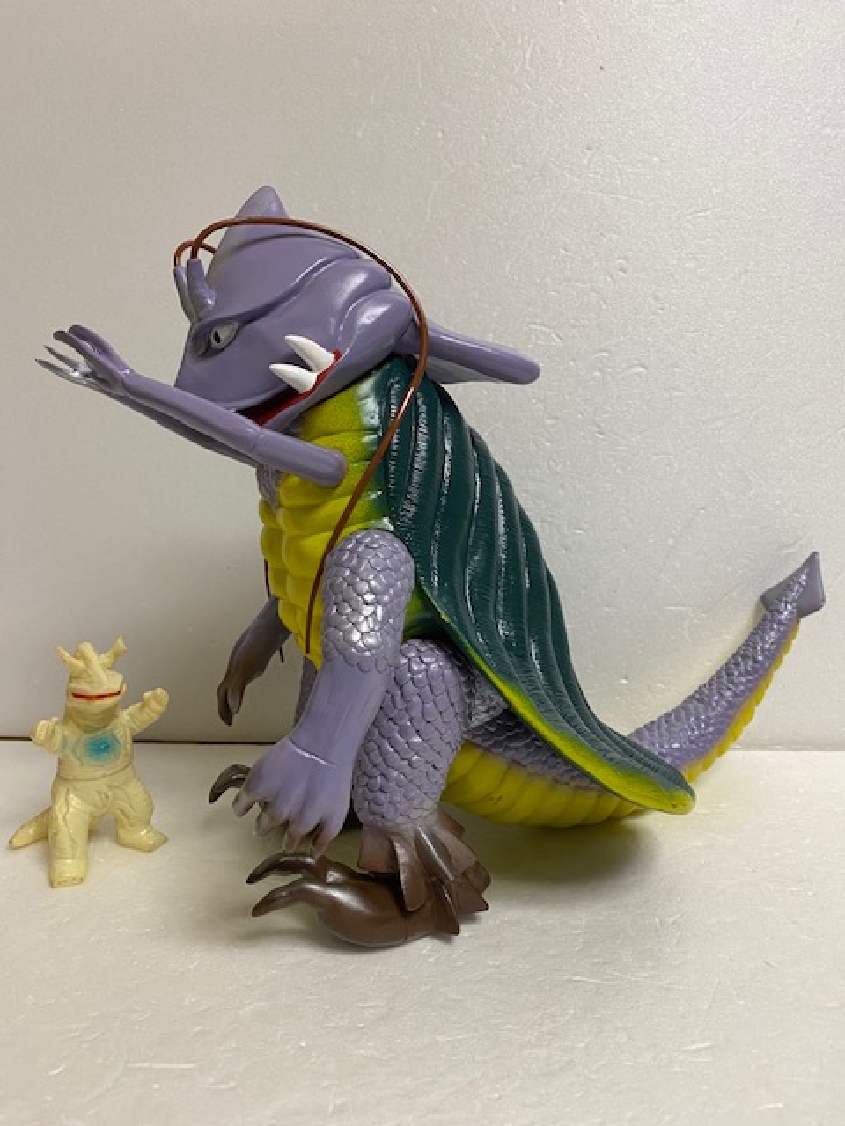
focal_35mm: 26
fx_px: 846
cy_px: 563
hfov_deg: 53.1
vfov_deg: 67.3
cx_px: 422
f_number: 1.8
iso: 125
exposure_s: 1/50
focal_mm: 4.25
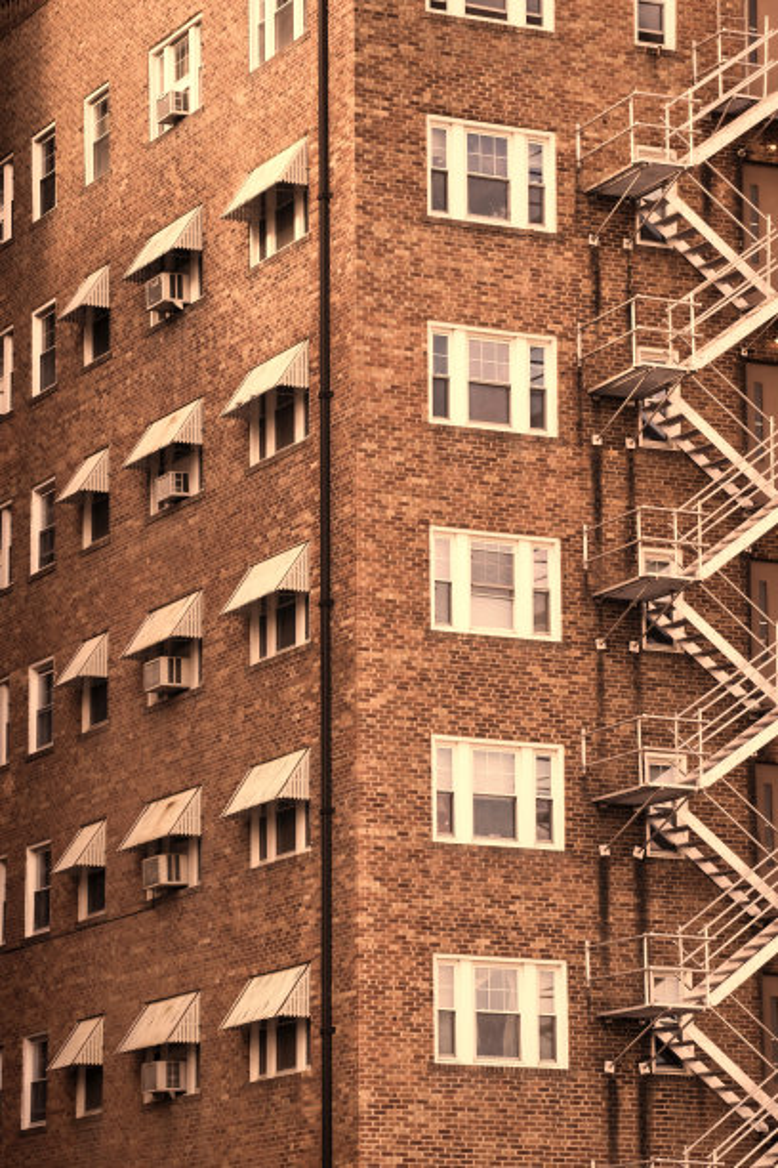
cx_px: 389
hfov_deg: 10.5
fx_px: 4214
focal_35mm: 130
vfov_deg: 15.8
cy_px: 584
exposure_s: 1/60
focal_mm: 130
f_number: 16
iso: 320
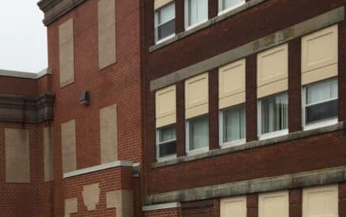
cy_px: 279
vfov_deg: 16.9
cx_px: 60
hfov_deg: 27.5
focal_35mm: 73
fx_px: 689
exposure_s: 1/648
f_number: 2.2
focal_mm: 4.15
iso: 32
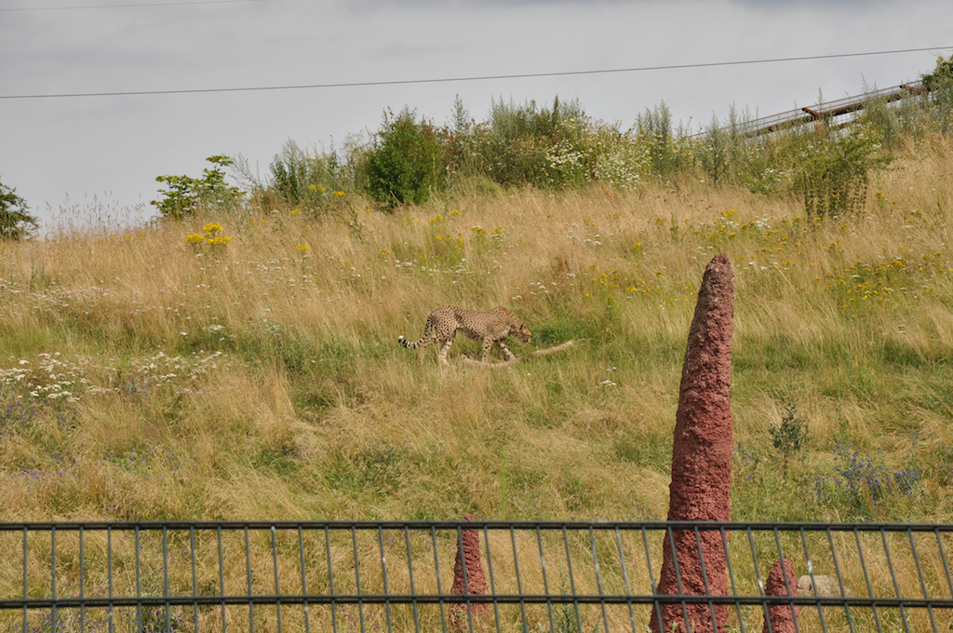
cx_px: 476
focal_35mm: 158
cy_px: 316
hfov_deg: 13.1
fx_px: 4164
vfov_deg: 8.7
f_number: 14
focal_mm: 105
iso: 200
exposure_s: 1/200
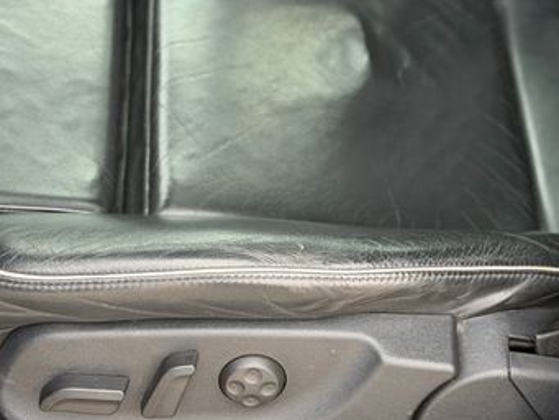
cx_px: 367
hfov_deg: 21.7
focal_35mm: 90
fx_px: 1454
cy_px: 153
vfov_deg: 16.4
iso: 50
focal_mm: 6.76
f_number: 1.78
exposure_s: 1/143
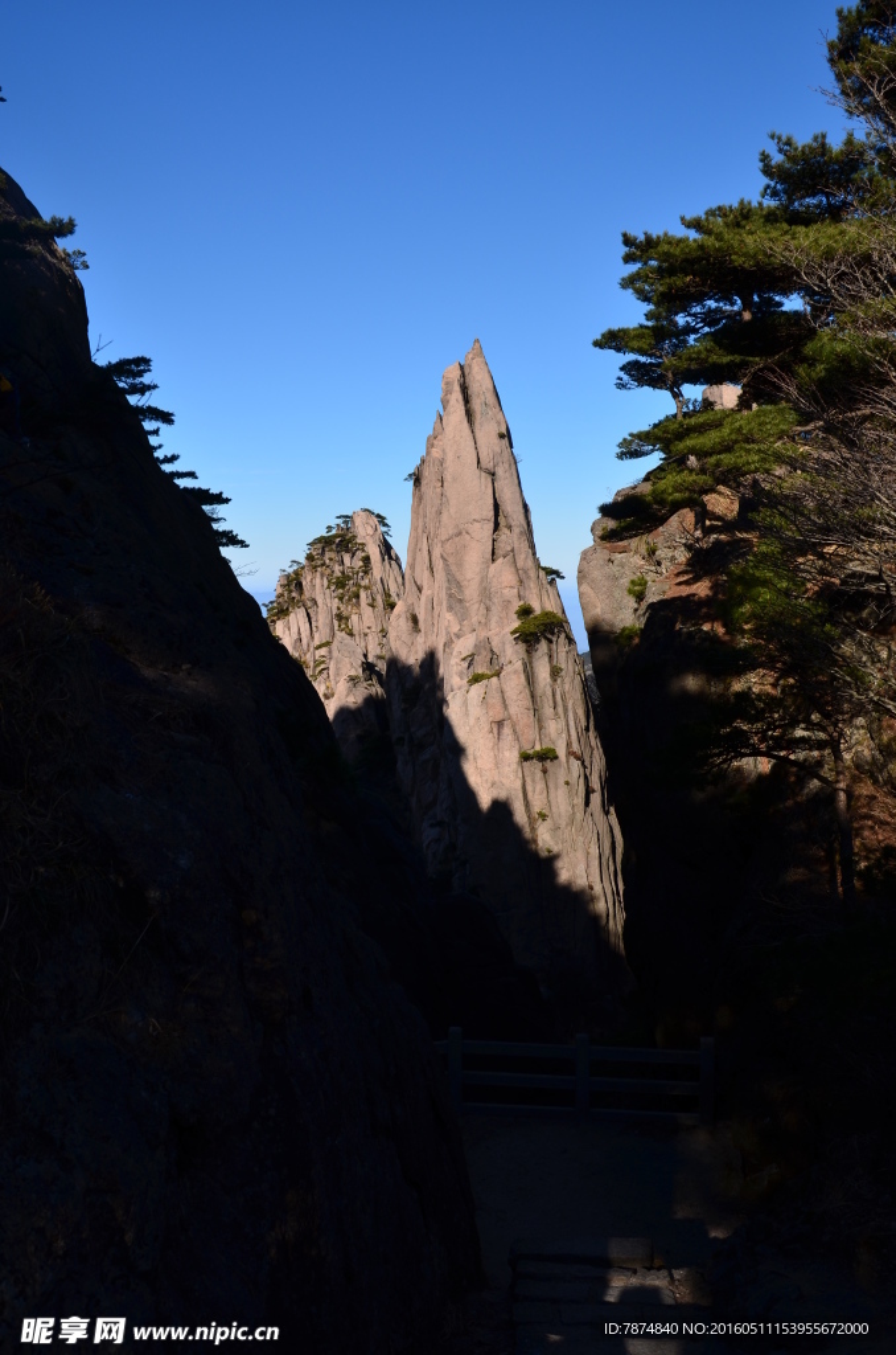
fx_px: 1350
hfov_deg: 36.7
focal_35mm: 36
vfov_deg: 53.2
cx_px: 448
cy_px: 678
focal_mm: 24
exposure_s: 1/320
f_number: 9
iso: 100
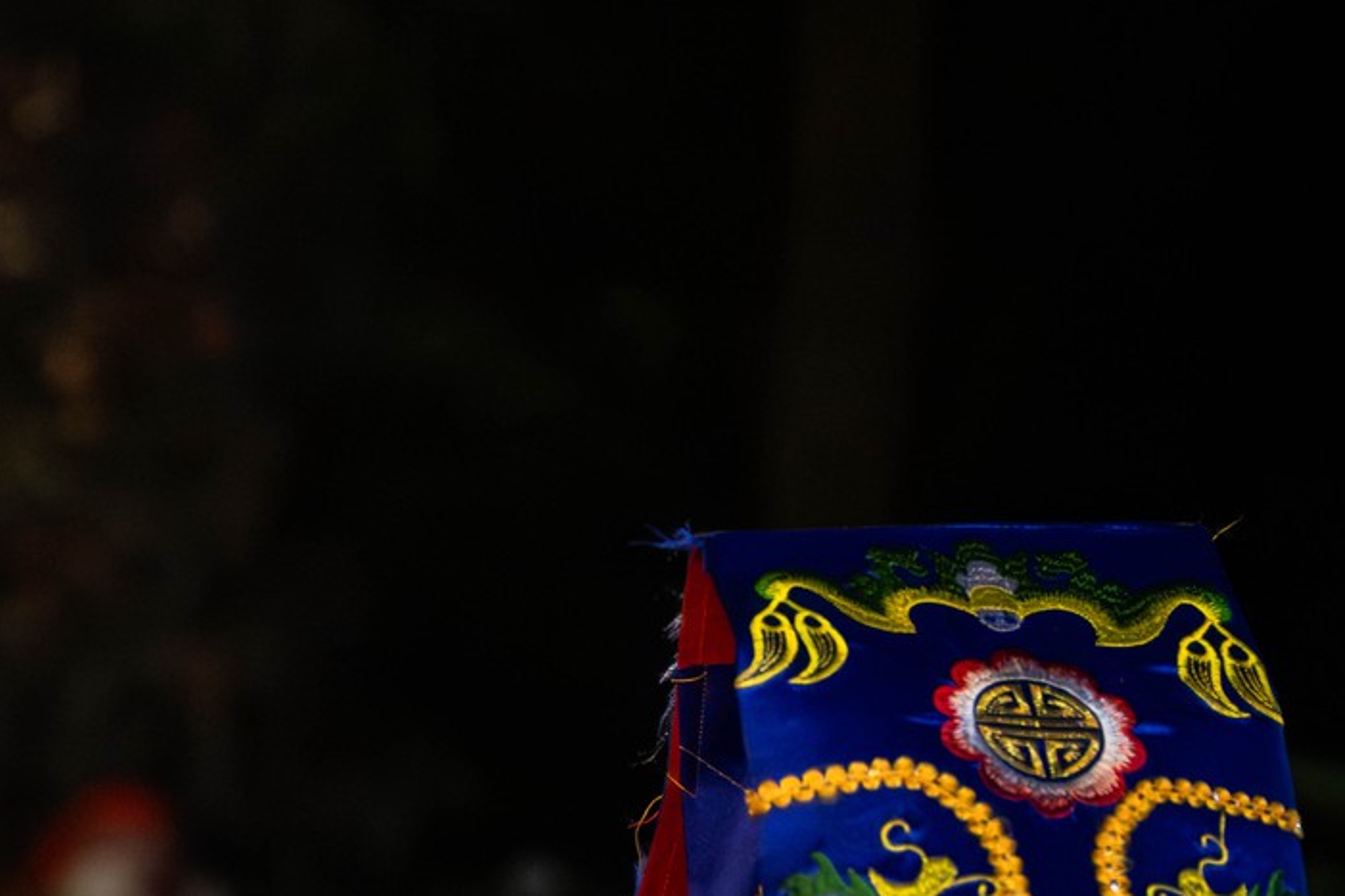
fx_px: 5864
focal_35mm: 157
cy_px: 1250
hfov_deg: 12.8
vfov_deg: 8.6
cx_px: -257
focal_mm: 55
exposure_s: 1/200
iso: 10000
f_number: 2.8
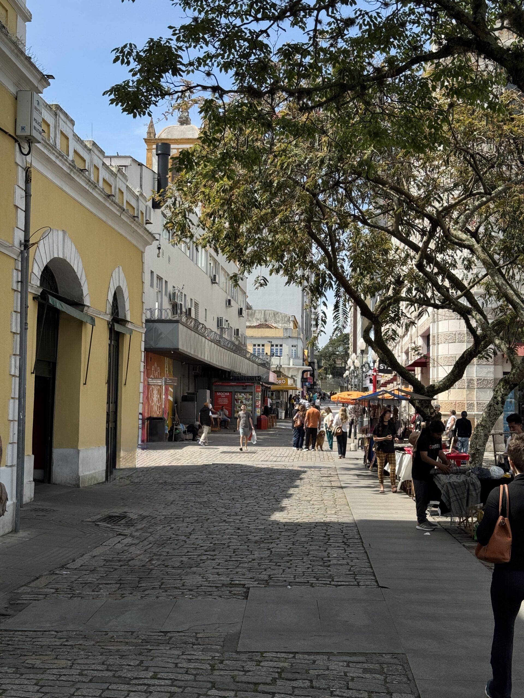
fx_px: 969
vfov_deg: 39.7
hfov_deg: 30.3
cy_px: 349
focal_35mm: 48
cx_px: 262
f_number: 1.78
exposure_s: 1/4049
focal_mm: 6.76
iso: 64
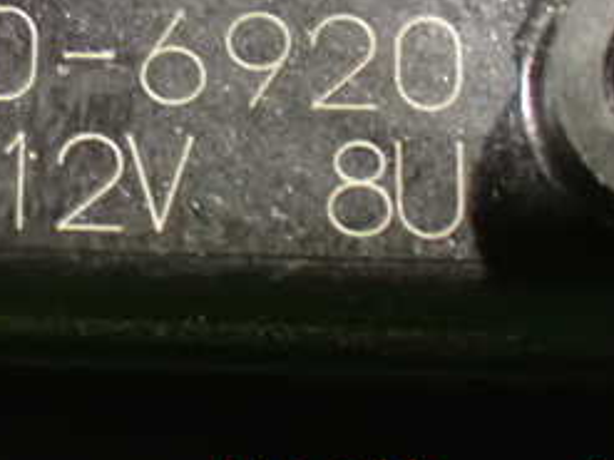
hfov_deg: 14.9
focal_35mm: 131
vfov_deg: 11.2
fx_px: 2322
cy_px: -40
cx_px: 40
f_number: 3.3
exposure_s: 1/8
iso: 1600
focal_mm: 9.65
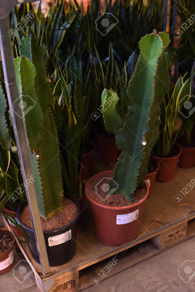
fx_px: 406
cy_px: 146
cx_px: 98
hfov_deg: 27.0
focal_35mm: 50
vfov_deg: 39.6
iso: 800
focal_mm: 50
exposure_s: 1/160
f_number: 3.5
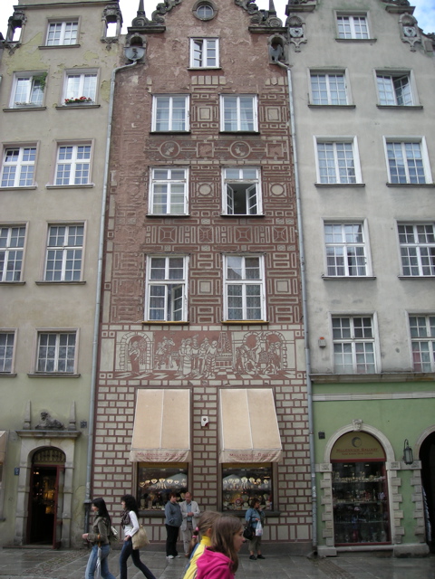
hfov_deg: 40.7
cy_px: 290
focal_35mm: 35
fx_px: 586
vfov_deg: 52.6
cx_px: 218
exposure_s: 1/254
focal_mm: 5.7
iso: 50
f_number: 2.8
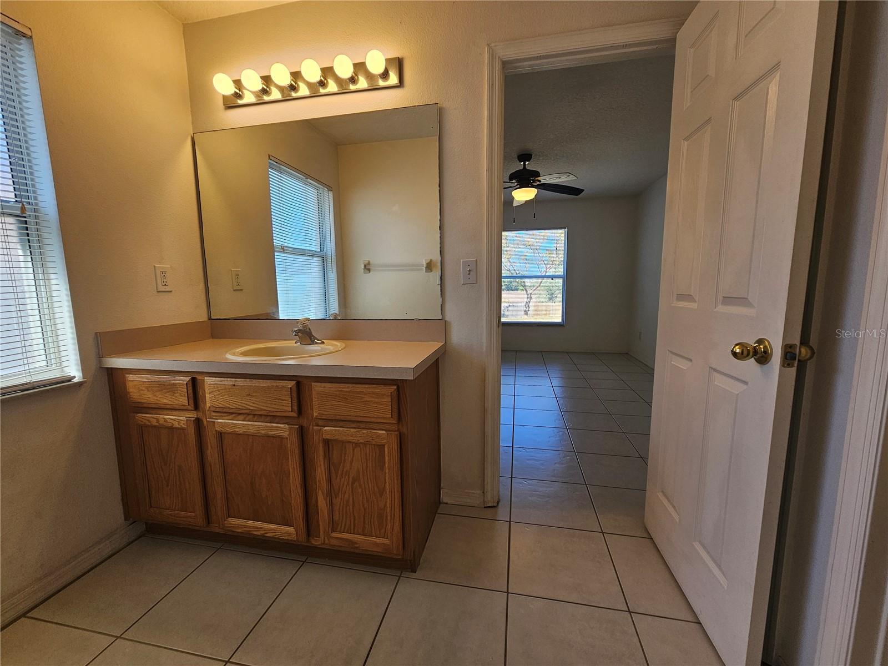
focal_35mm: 13
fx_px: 333
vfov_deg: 89.9
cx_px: 444
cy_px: 333
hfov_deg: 106.2
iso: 50
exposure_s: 1/120
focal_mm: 2.2
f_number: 2.2
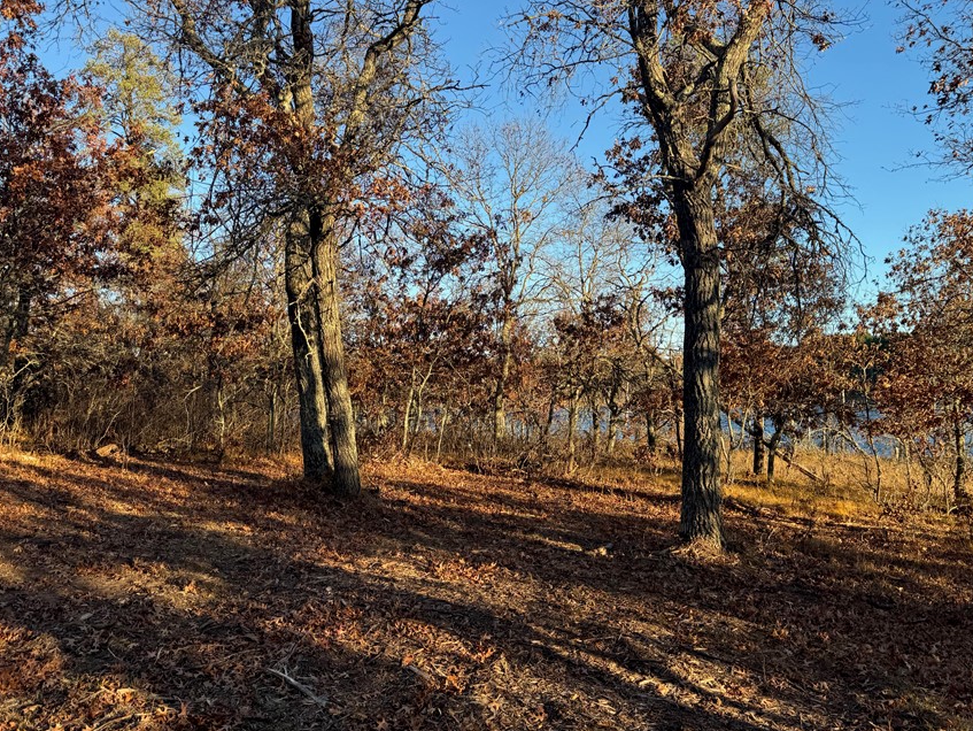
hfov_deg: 61.6
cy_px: 347
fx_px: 815
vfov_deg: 48.2
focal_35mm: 29
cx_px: 487
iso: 80
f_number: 1.78
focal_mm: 6.76
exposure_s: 1/1076
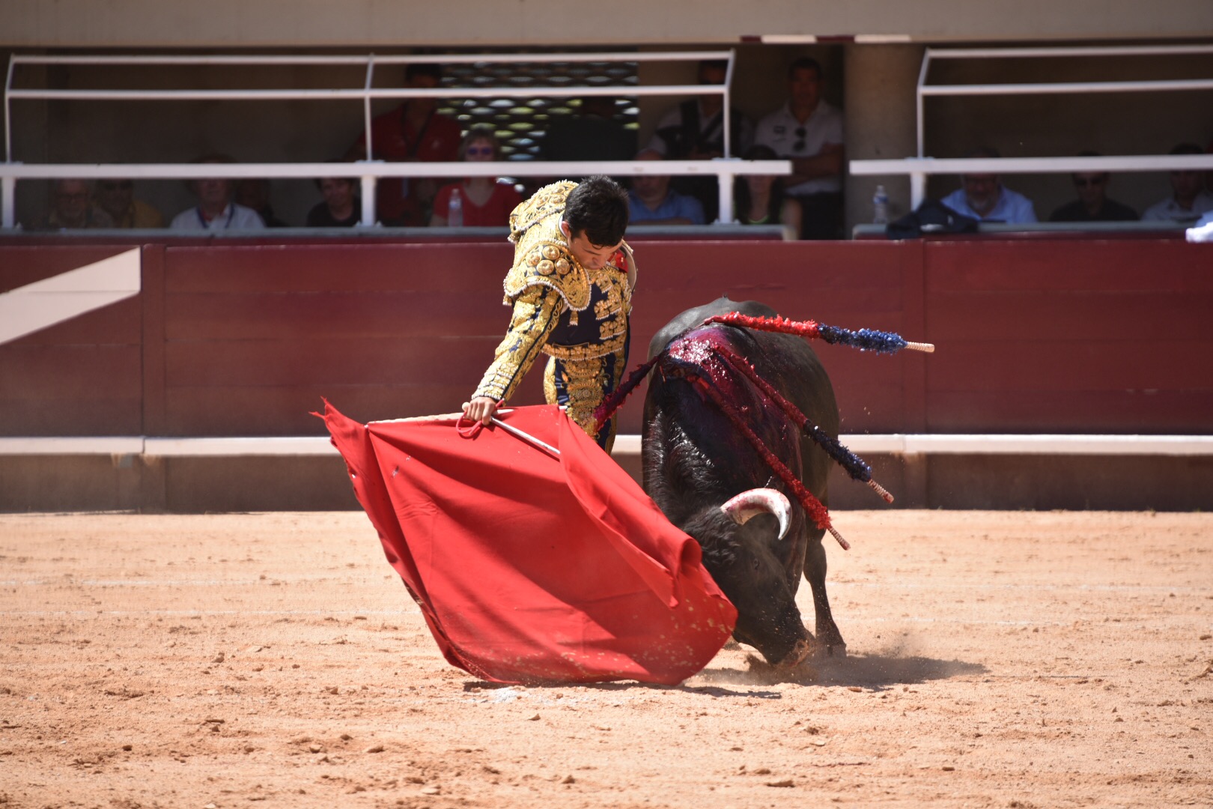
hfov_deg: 6.9
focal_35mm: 300
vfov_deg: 4.6
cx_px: 606
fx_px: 10108
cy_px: 404
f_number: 5.6
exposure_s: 1/640
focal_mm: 300
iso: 200
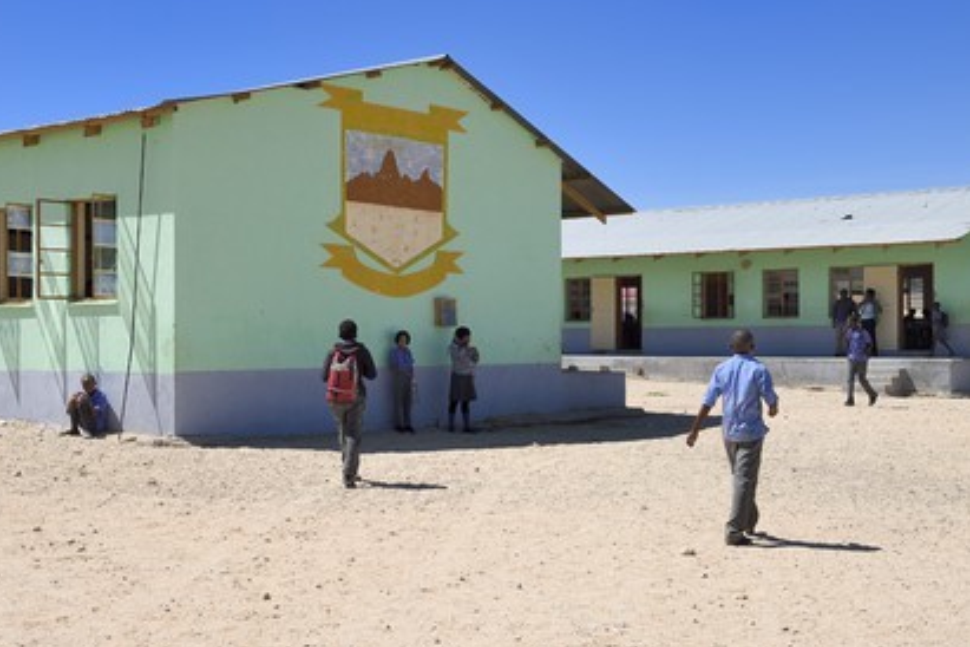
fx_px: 1320
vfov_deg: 27.5
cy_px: 328
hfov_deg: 40.3
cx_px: 479
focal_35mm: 49
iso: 200
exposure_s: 1/400
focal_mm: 48
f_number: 11
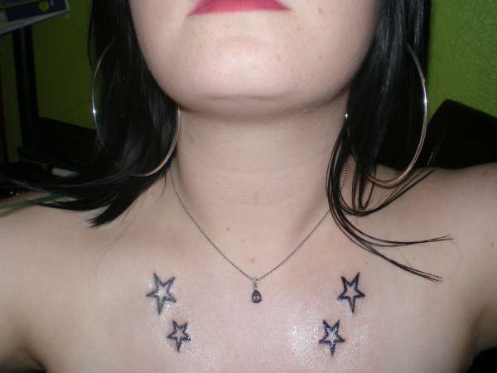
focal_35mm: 38
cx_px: 248
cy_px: 186
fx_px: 546
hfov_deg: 49.0
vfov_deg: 37.7
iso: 64
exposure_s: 1/30
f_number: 4.6
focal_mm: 6.3
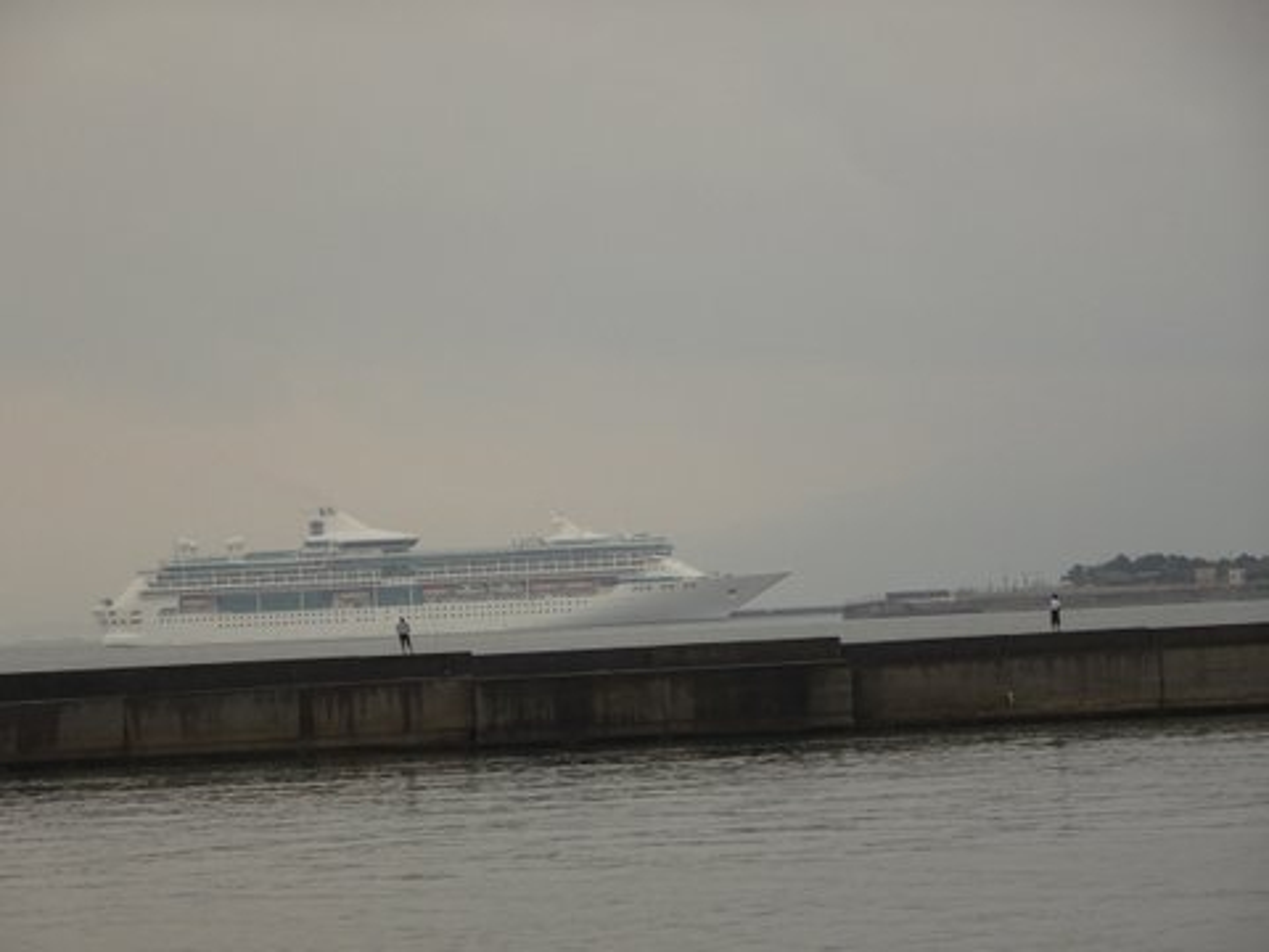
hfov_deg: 9.9
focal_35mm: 200
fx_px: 7332
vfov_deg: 7.4
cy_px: 476
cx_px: 634
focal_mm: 34.17
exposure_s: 1/200
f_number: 6.3
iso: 200
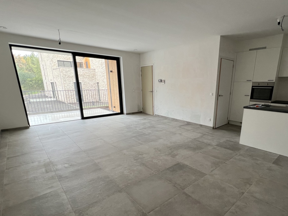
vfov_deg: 70.9
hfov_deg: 86.9
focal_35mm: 18
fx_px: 150
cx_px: 169
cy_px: 129
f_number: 1.8
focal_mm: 1.57
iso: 125
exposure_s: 1/50
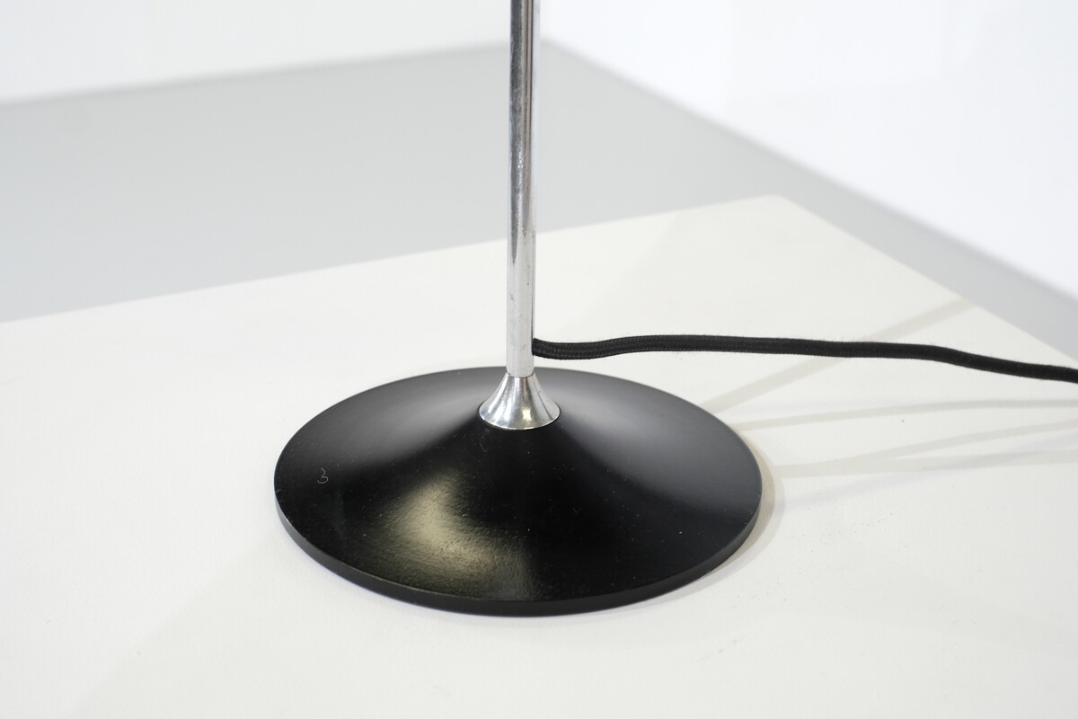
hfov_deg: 37.5
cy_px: 360
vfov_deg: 25.5
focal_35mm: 53
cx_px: 539
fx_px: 1587
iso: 800
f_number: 5.6
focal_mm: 35
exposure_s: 1/52
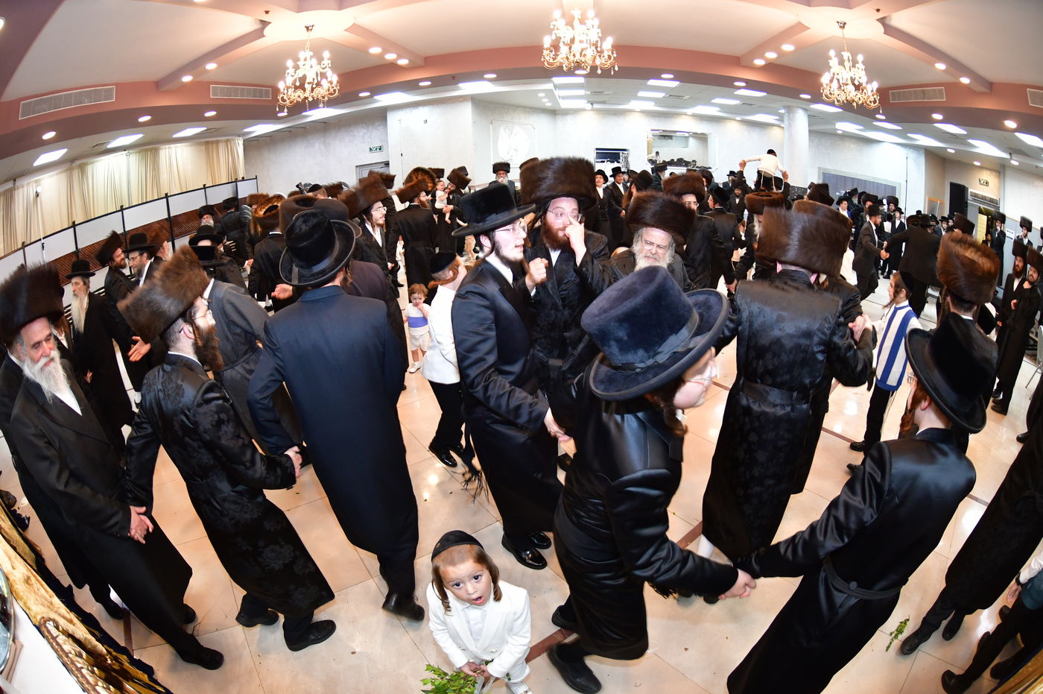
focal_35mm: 15
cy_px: 347
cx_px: 522
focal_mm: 10.5
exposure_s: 1/100
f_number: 5.6
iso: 1000
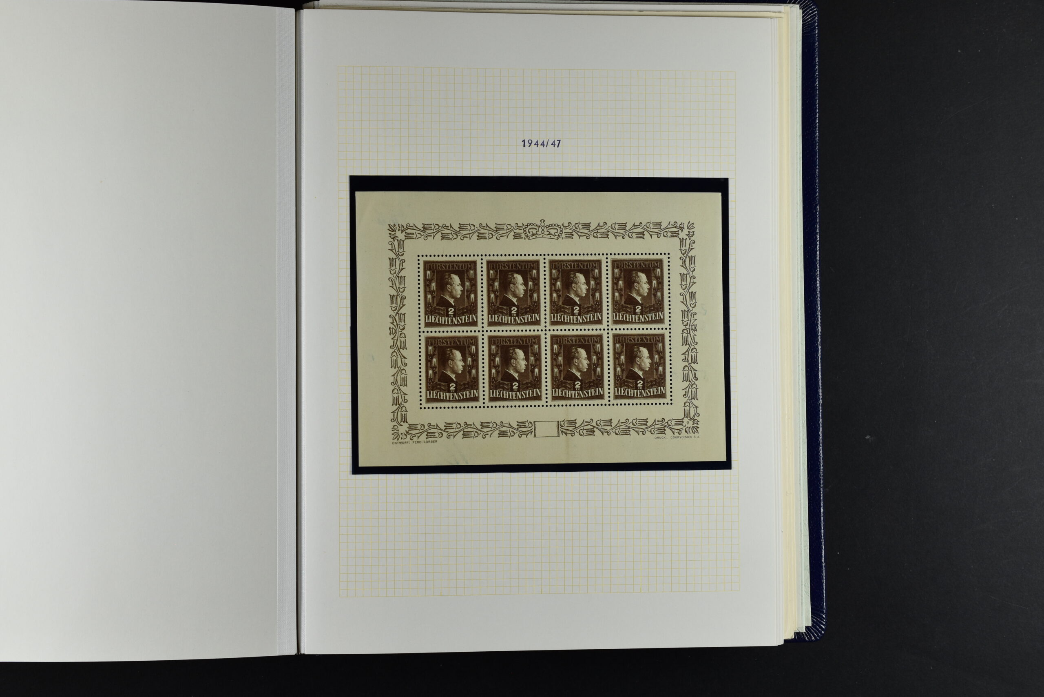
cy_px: 348
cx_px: 522
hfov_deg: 33.4
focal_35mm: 60
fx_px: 1740
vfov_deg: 22.6
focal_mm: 40
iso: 400
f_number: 8
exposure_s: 1/250
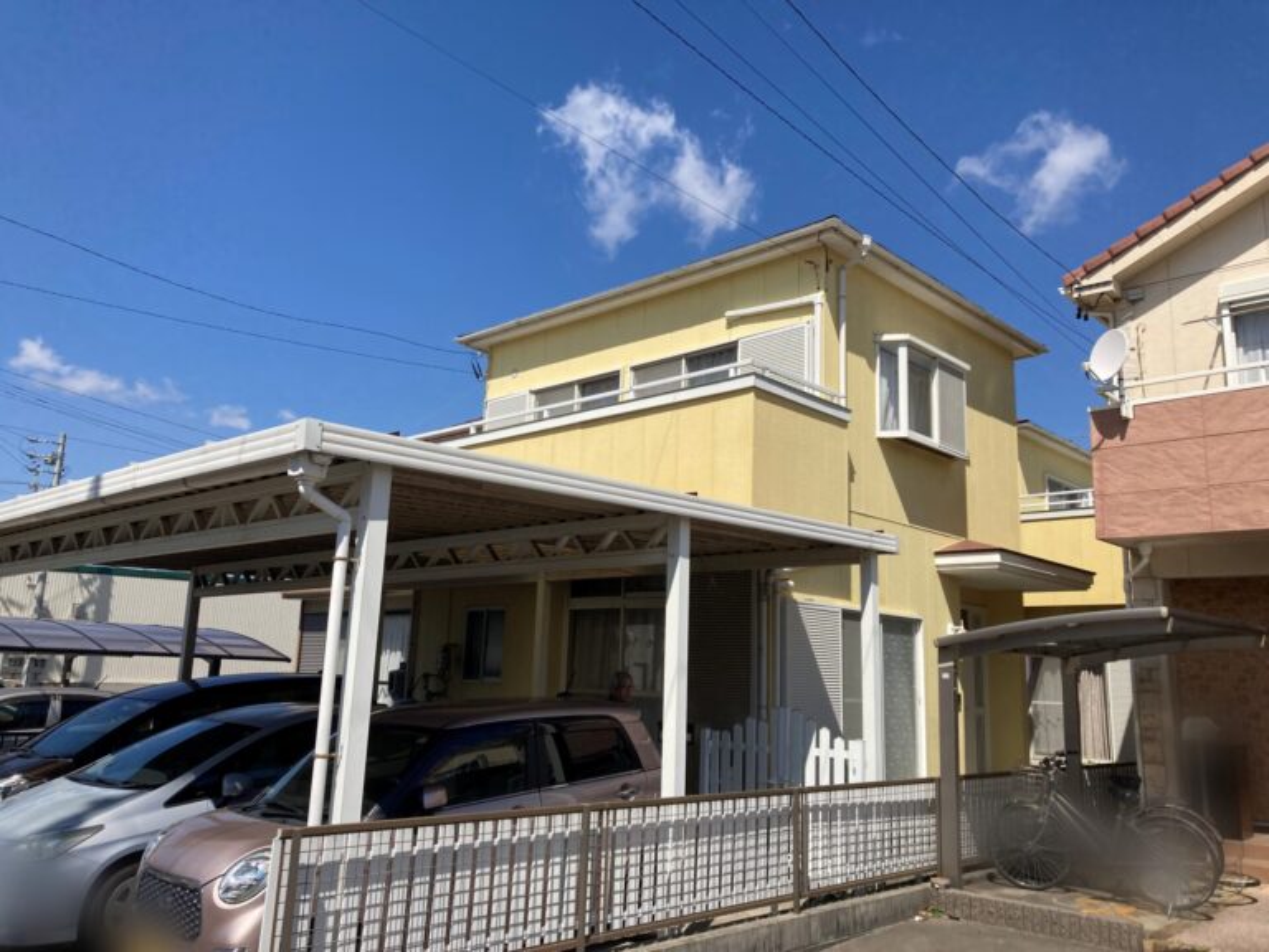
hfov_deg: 63.4
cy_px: 476
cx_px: 634
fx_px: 1026
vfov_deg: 49.7
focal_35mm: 28
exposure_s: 1/2667
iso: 20
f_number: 1.8
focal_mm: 3.99
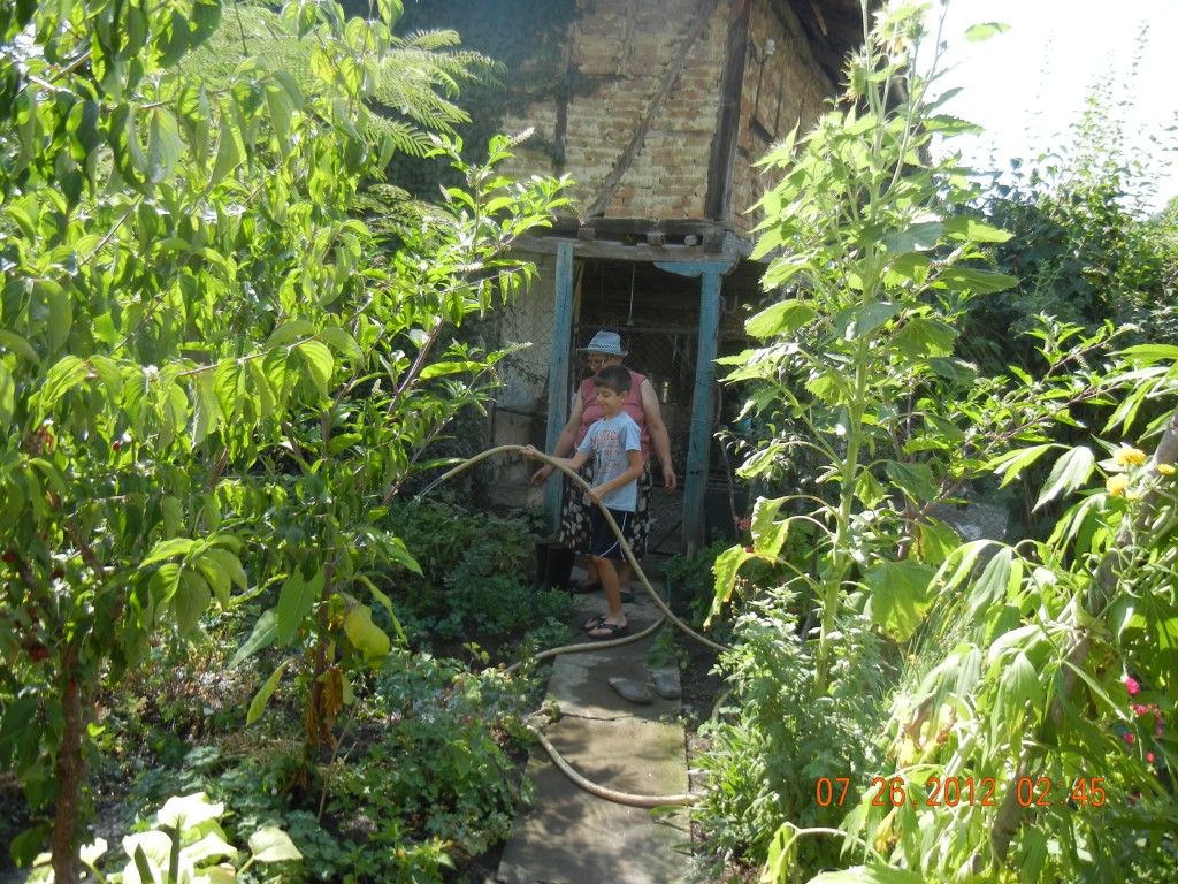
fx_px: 1021
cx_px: 589
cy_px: 442
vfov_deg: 46.8
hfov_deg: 60.0
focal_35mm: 30
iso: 160
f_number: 3.5
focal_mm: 5.4
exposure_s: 1/315
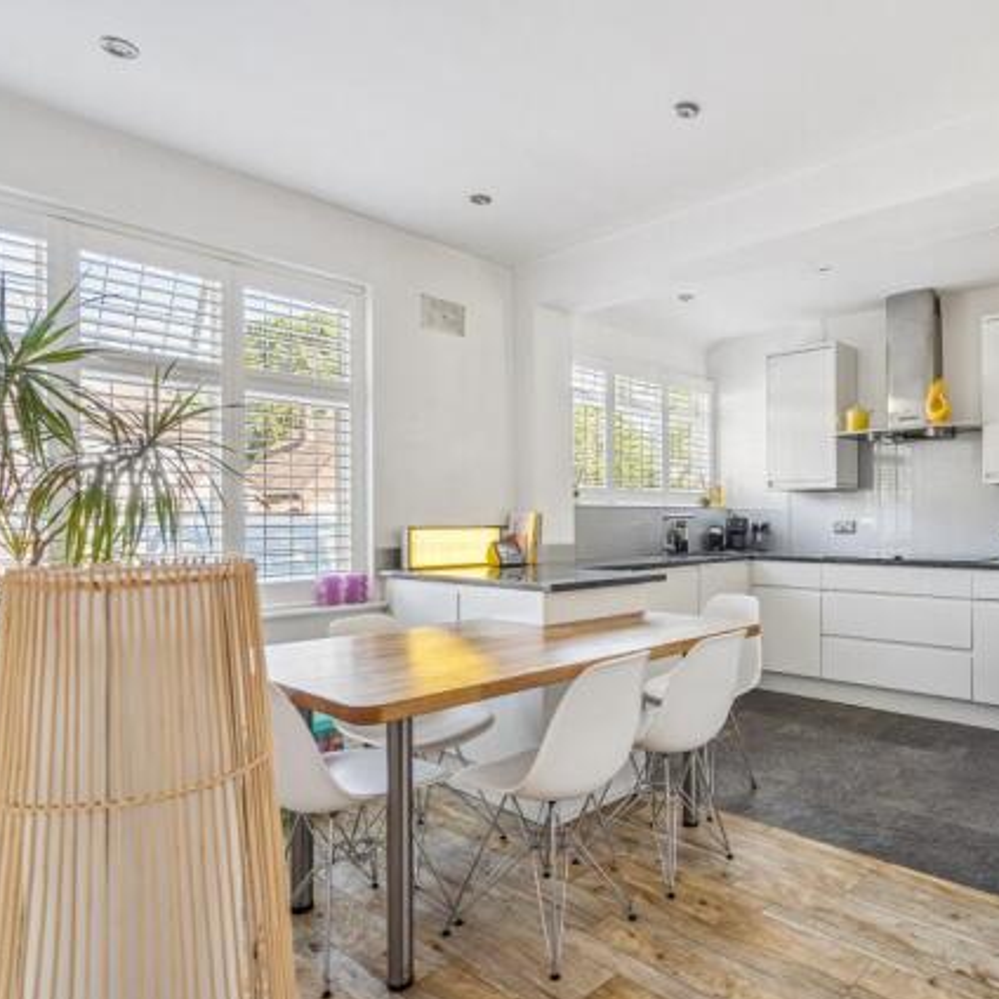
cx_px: 668
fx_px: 686
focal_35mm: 21
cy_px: 512
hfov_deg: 70.0
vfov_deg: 72.1
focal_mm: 16
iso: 640
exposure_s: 1/60
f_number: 5.6
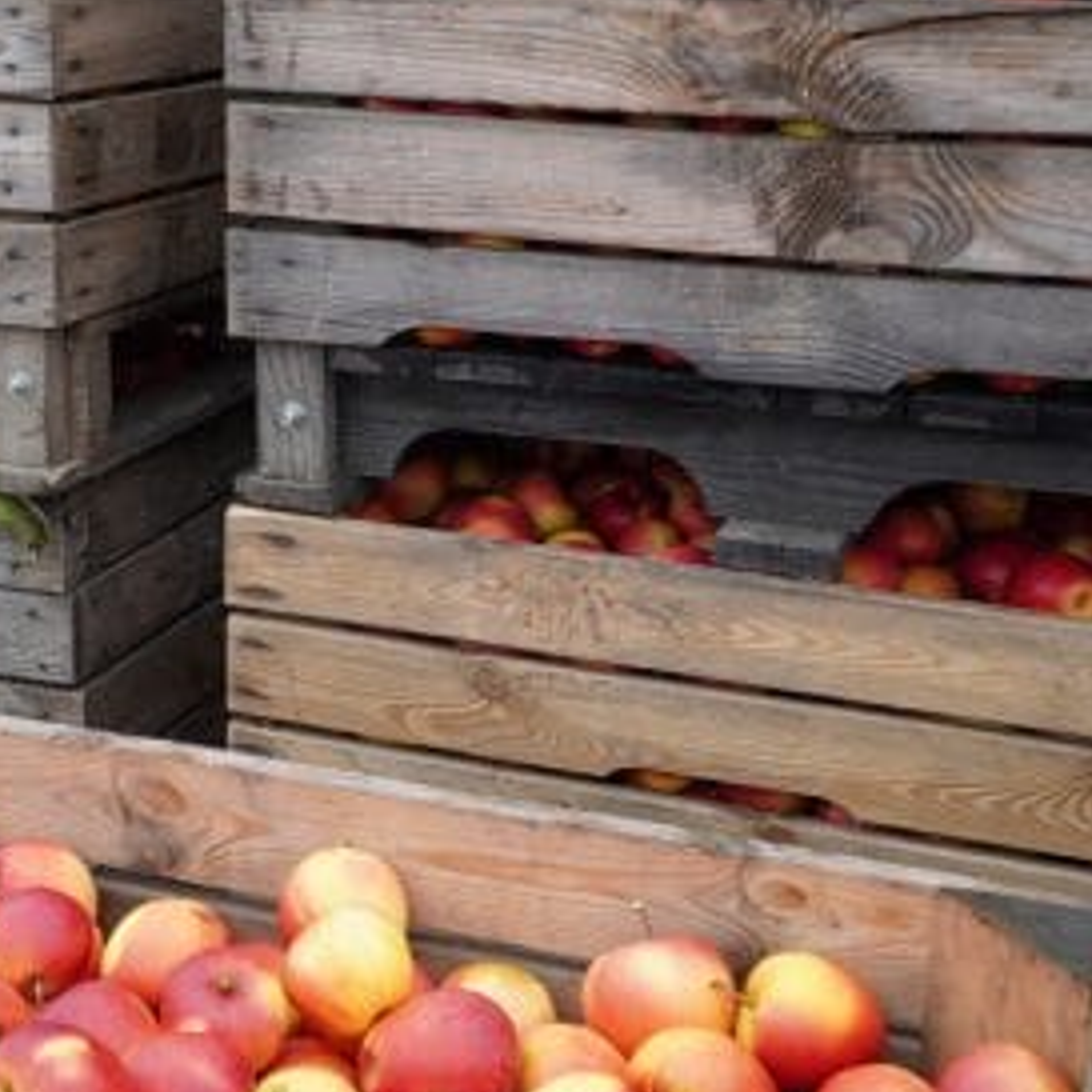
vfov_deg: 31.7
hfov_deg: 31.3
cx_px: 308
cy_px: 506
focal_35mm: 54
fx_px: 1919
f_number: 4
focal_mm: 23
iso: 250
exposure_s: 1/160
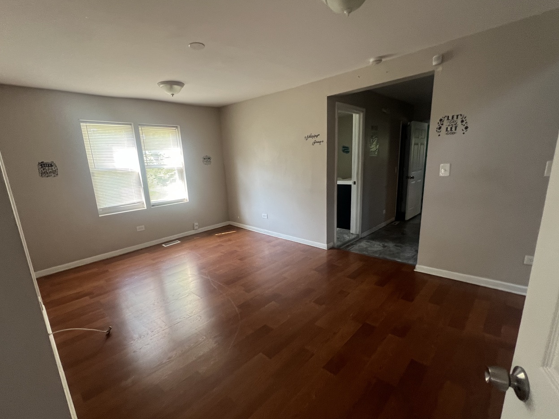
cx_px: 265
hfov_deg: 98.1
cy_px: 223
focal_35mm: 15
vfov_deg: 81.6
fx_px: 242
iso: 200
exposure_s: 1/99
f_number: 1.8
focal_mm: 1.57
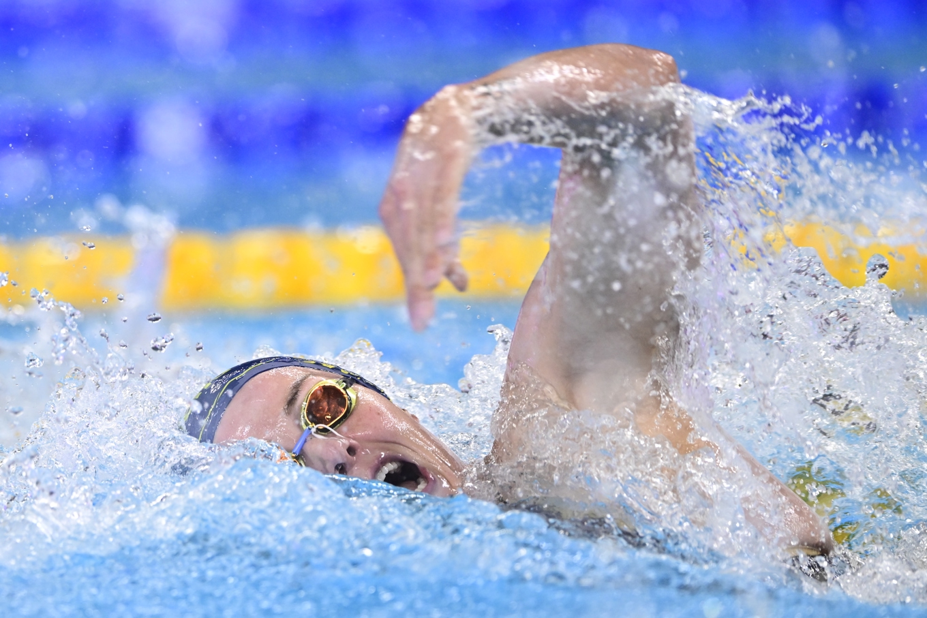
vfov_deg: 2.3
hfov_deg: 3.4
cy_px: 309
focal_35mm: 600
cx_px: 464
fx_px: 15451
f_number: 4
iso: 2500
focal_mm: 600
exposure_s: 1/1250
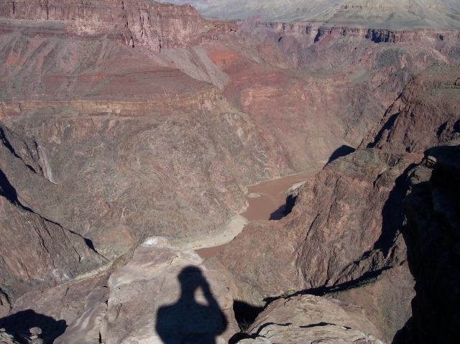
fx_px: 505
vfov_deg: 37.7
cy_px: 172
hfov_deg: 49.0
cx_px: 230
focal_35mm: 38
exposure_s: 1/1000
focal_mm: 8
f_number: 4.8
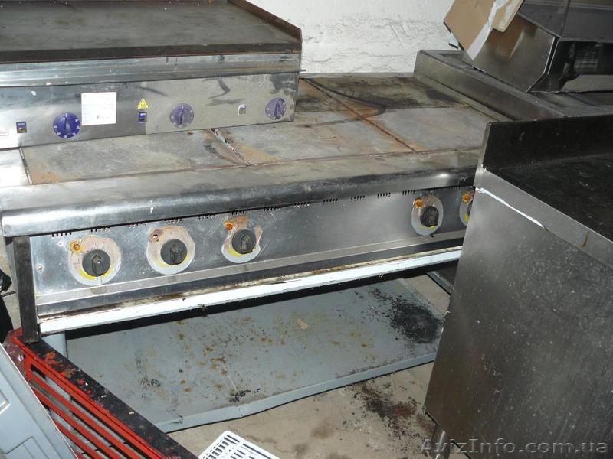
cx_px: 306
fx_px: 638
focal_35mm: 36
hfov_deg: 51.4
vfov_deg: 39.7
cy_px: 230
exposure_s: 1/30
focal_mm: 6
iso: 125
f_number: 2.8
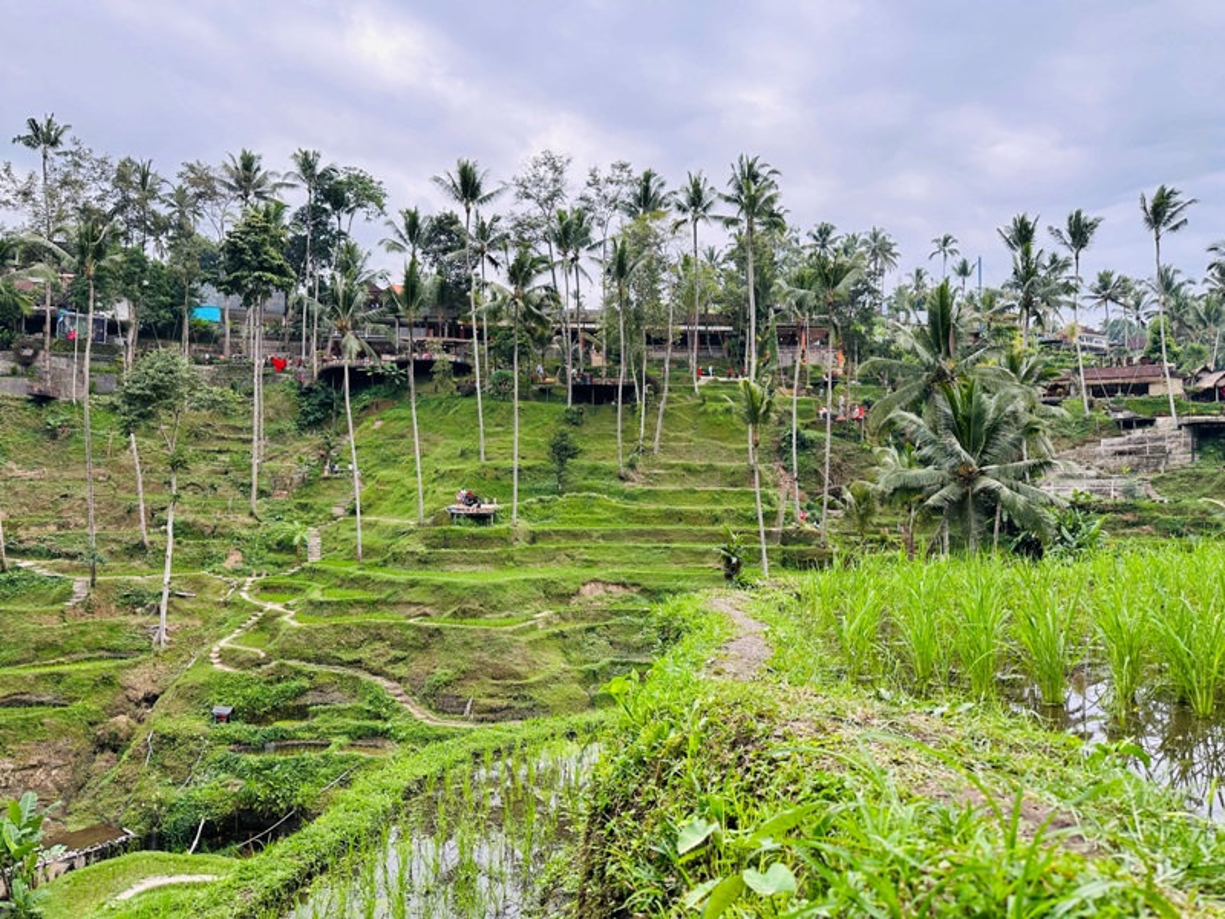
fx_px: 849
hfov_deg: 71.6
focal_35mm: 24
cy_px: 460
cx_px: 612
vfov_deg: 56.8
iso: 80
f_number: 1.78
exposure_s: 1/190
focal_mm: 6.86
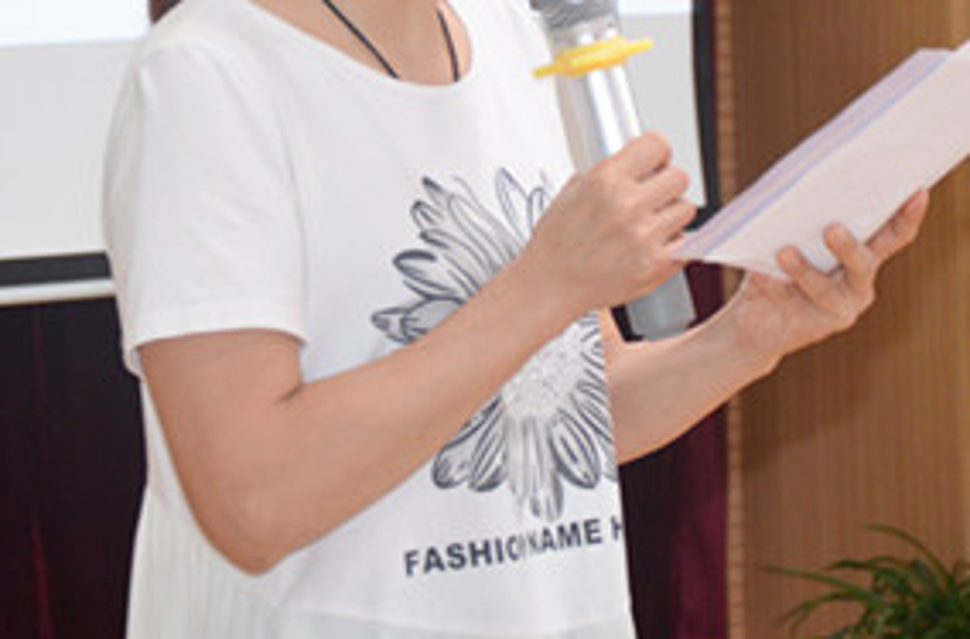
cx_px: 505
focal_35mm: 203
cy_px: -12
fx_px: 5449
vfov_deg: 6.7
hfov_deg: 10.2
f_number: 5.3
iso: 1000
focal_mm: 62
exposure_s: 1/60
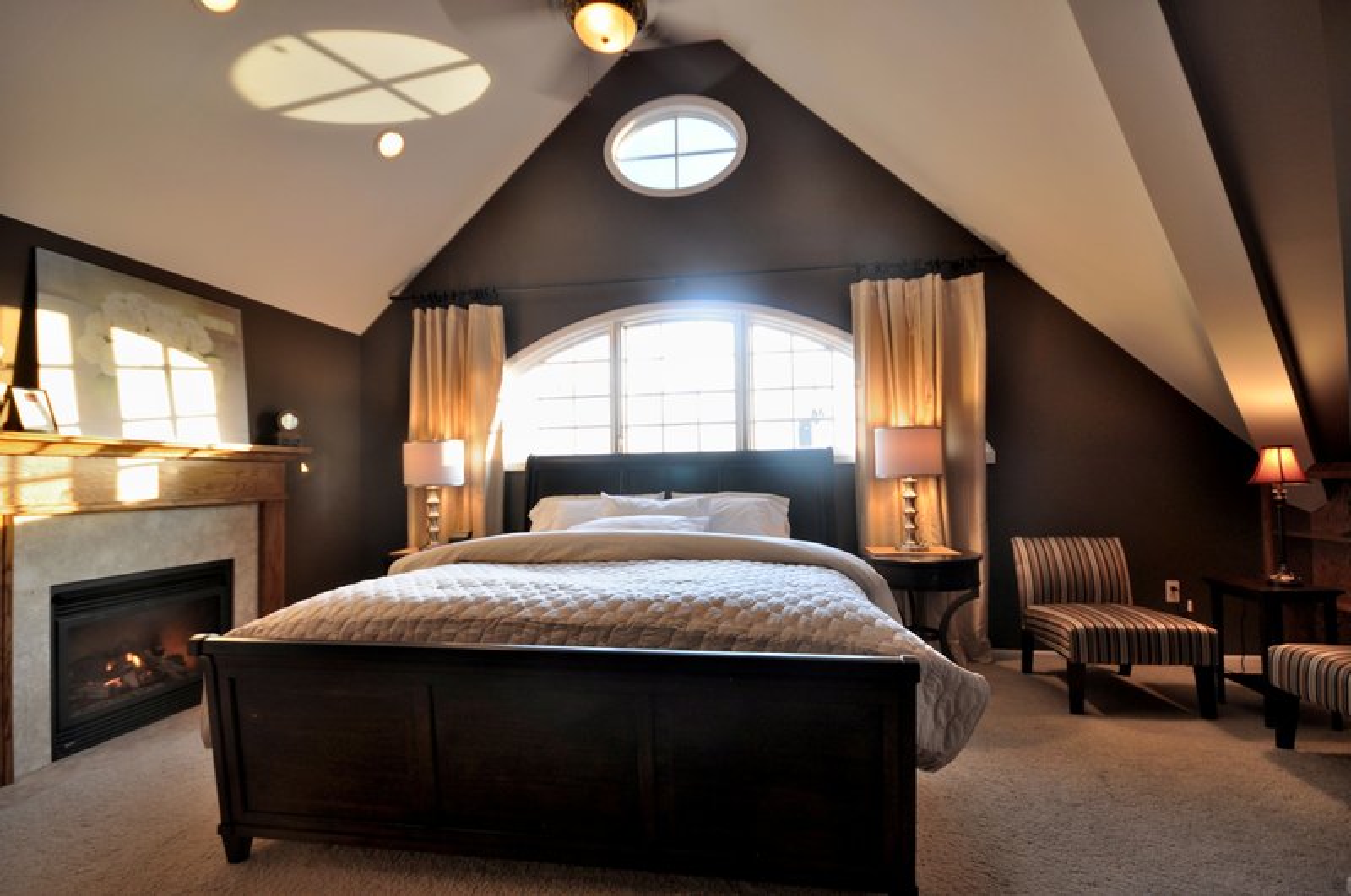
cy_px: 448
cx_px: 676
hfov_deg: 95.1
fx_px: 618
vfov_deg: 71.9
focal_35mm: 16
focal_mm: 11
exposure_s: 1/10
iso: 200
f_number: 5.6
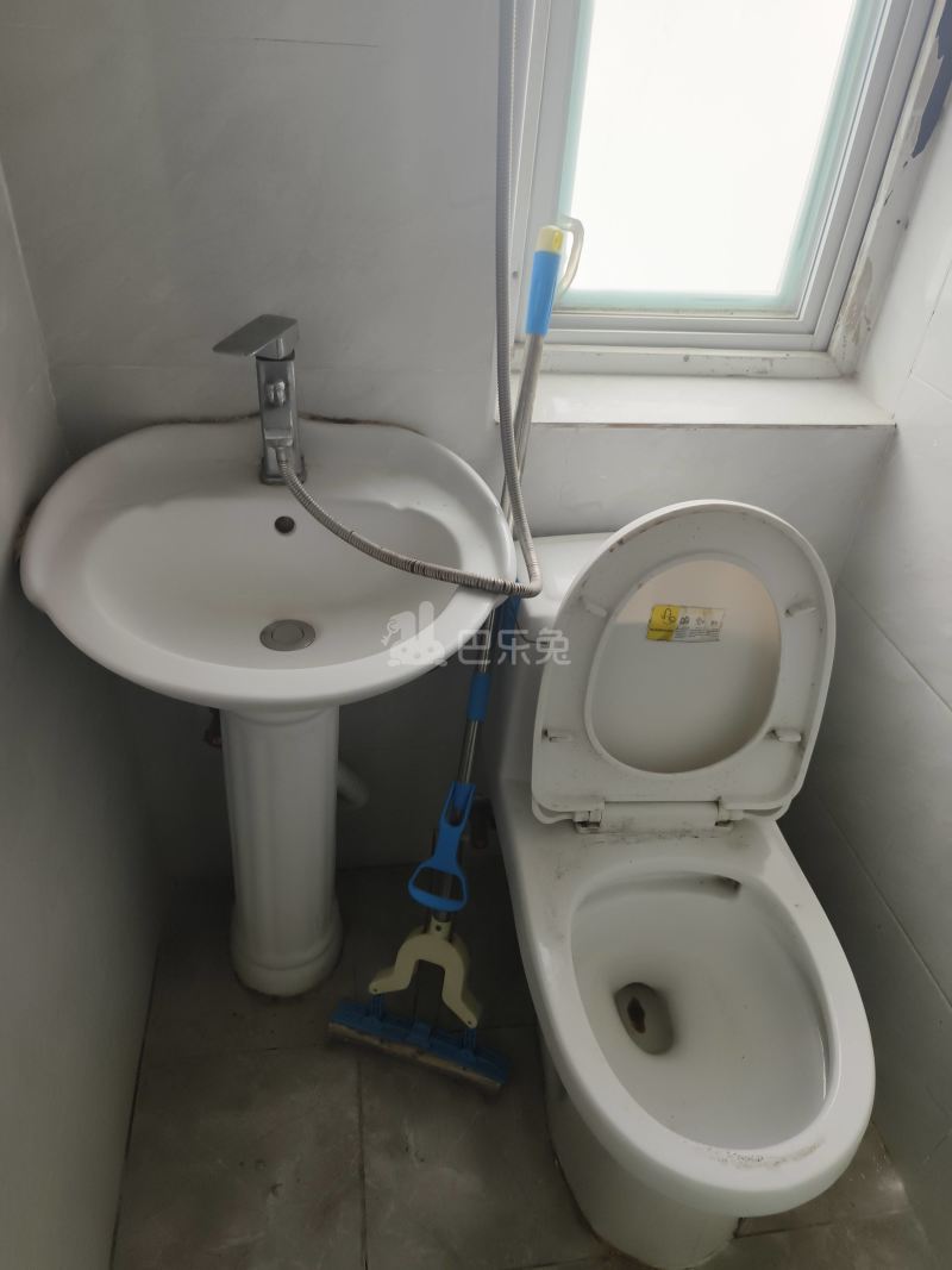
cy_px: 635
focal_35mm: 23
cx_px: 476
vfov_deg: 73.9
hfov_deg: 58.9
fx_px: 844
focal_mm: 5.5
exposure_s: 1/120
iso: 91
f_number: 1.75
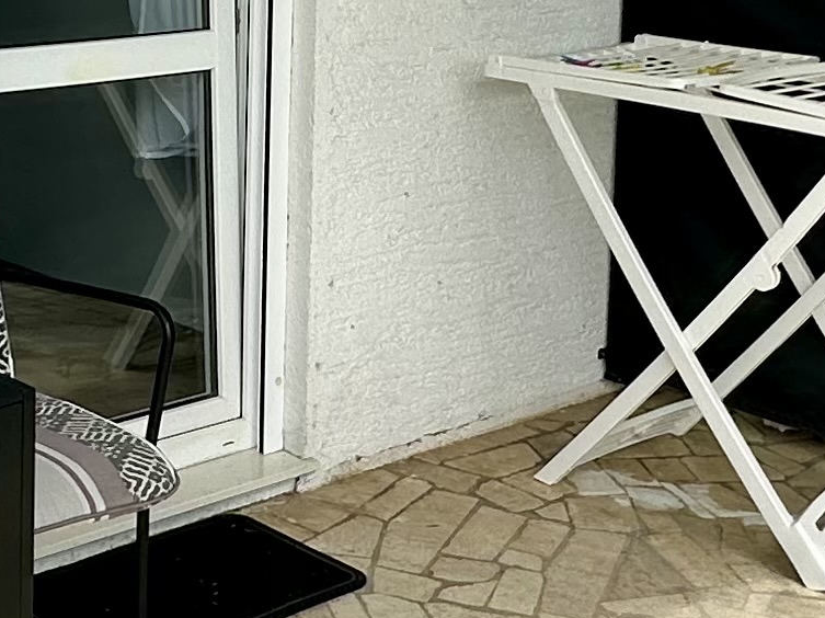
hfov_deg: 25.8
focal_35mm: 75
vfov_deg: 19.3
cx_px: 236
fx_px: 1787
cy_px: 61
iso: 40
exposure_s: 1/686
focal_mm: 2.22
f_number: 2.2
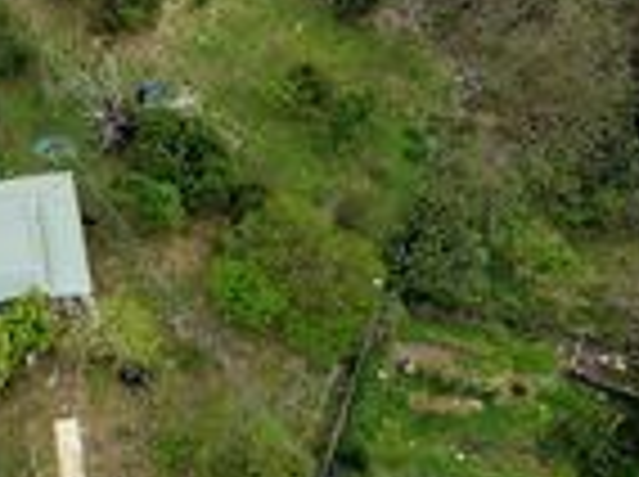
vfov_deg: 23.7
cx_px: 68
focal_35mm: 61
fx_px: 1124
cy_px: 112
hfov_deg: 30.4
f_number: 1.8
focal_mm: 8.67
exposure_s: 1/1500
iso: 200
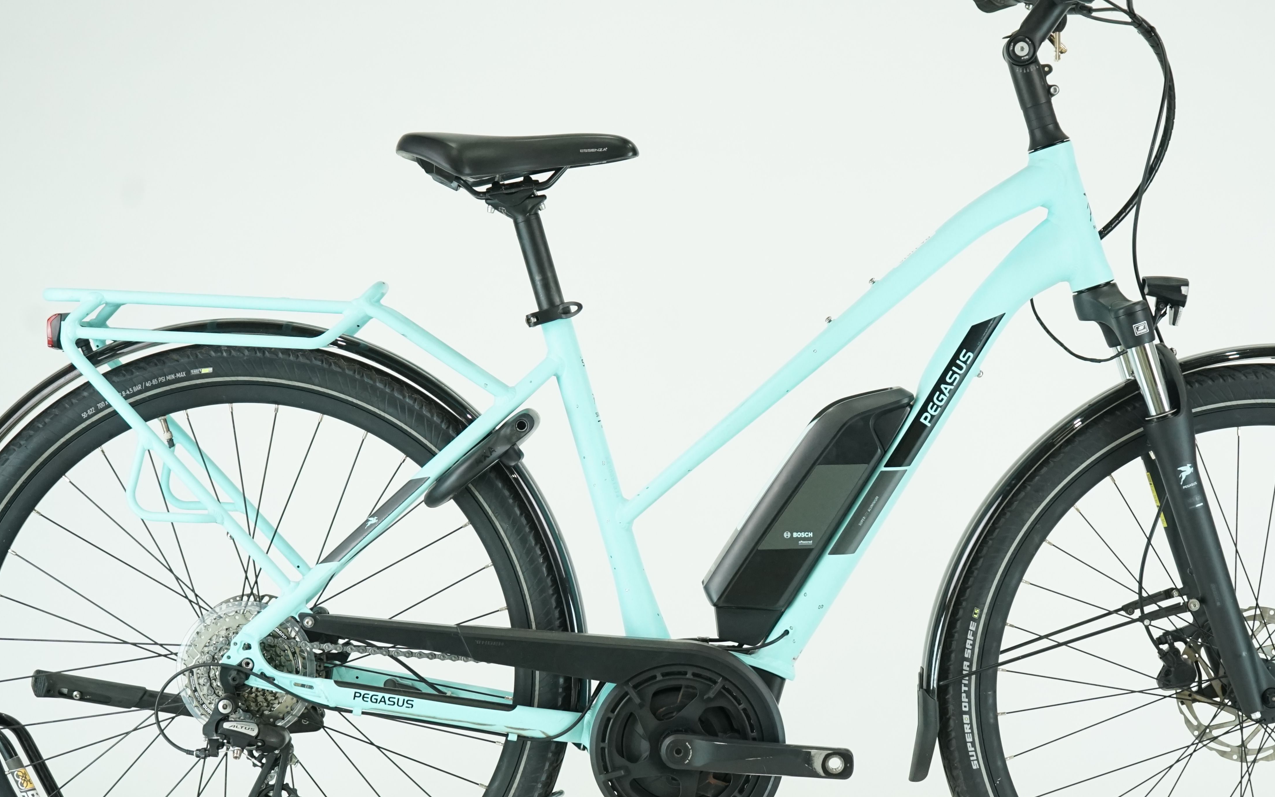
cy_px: 465
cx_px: 744
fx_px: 2710
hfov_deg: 26.4
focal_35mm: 78
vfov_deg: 16.7
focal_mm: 56
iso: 1600
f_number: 5
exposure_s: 1/200
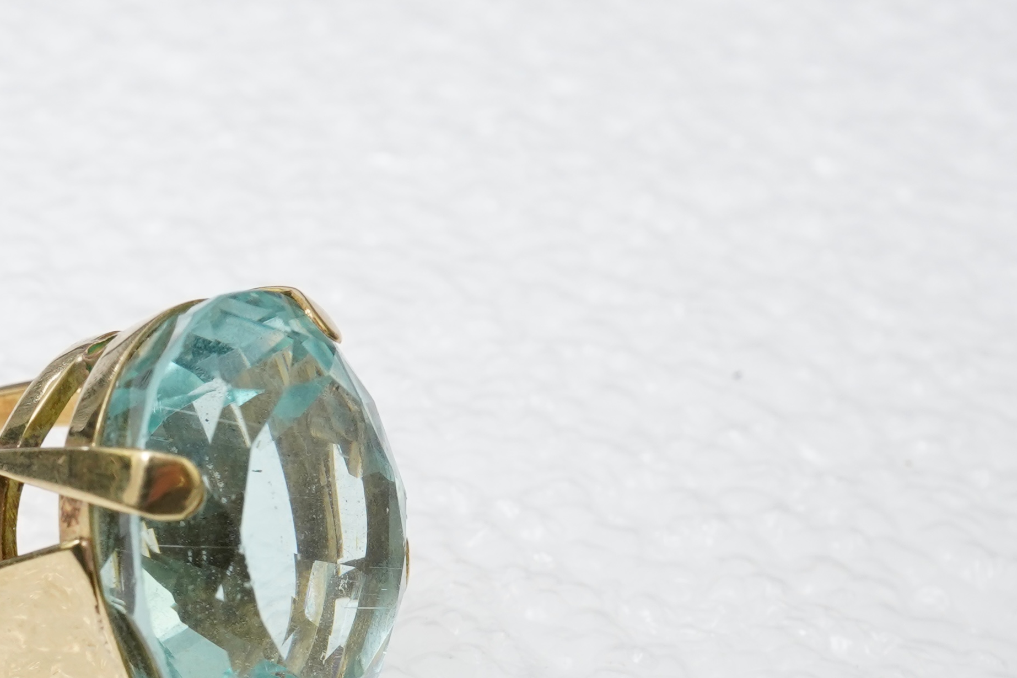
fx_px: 2712
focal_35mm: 96
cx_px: 136
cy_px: 549
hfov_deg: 20.9
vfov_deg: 14.2
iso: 800
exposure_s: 1/100
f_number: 22
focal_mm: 30
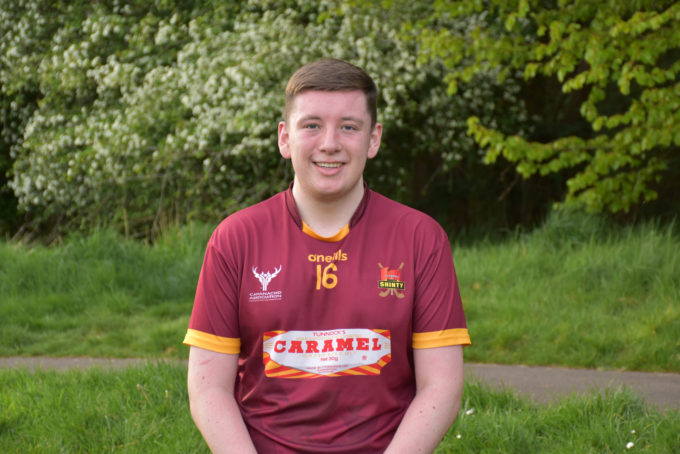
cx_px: 340
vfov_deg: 13.8
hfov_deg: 20.6
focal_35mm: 99
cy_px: 227
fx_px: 1870
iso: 220
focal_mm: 66
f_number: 5
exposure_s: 1/125
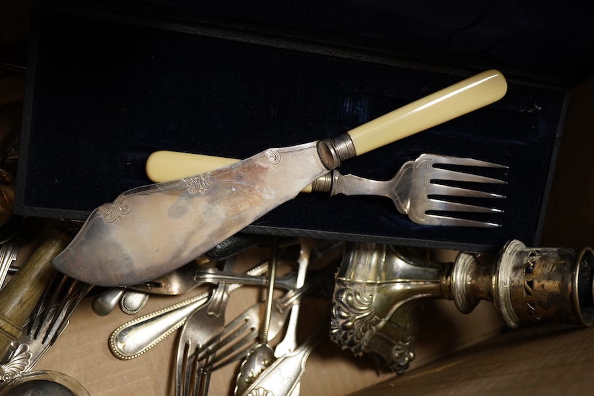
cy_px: 198
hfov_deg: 43.6
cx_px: 297
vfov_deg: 29.9
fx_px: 742
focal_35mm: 45
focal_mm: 30
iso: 1250
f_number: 3.5
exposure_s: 1/125
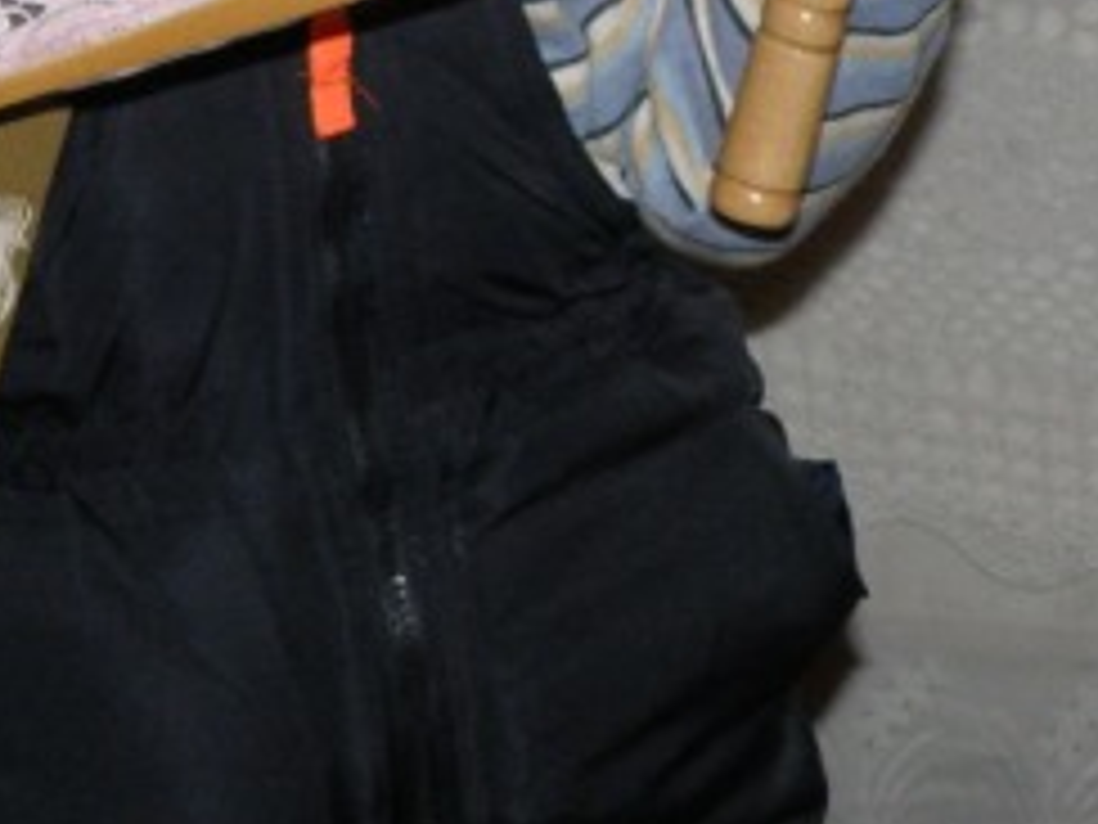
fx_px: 6249
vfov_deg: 7.4
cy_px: -437
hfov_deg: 10.0
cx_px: 621
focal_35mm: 197
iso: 100
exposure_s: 1/50
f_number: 3.4
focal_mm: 8.46
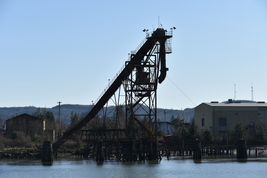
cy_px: 89
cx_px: 134
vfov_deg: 13.0
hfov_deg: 19.5
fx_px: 779
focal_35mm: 105
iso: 100
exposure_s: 1/320
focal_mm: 105
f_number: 9
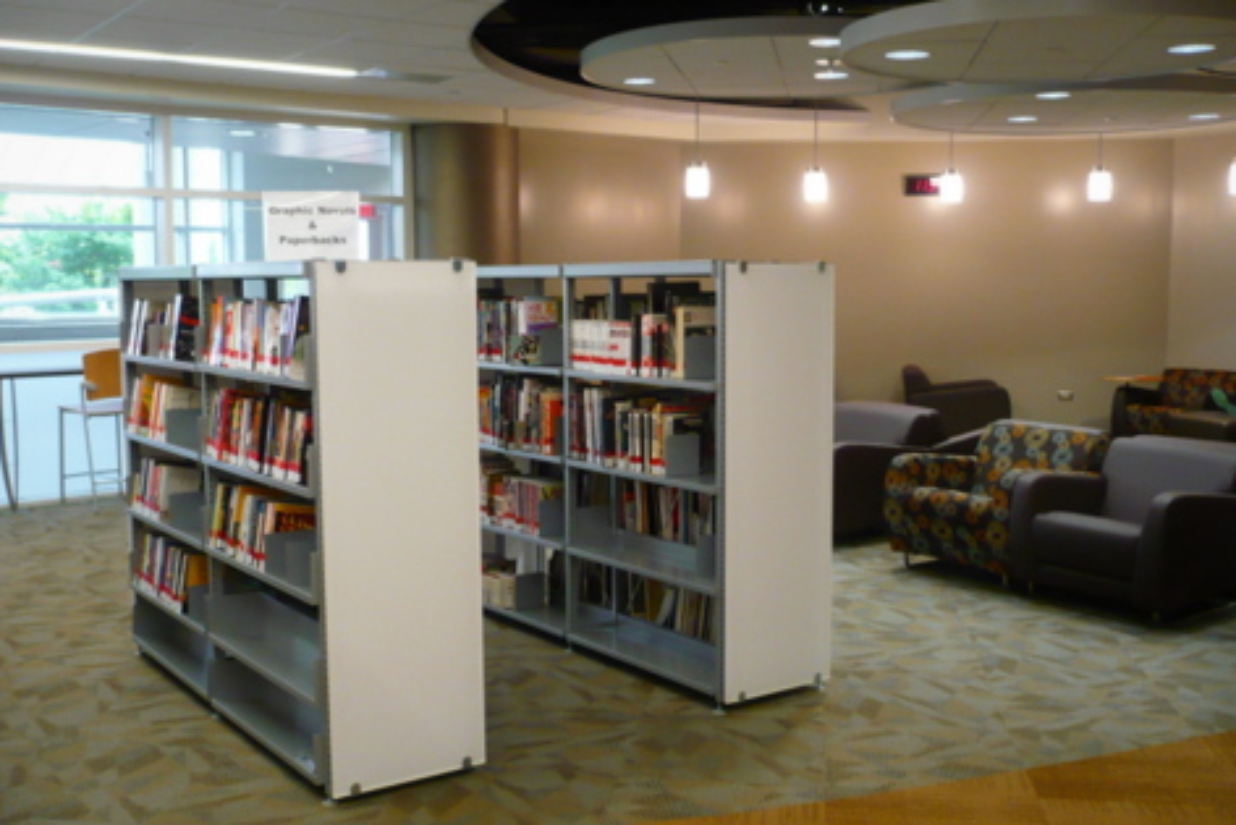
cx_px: 621
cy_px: 406
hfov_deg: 51.9
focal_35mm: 37
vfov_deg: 36.0
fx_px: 1271
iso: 200
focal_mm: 5.8
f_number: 2.8
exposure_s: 1/20
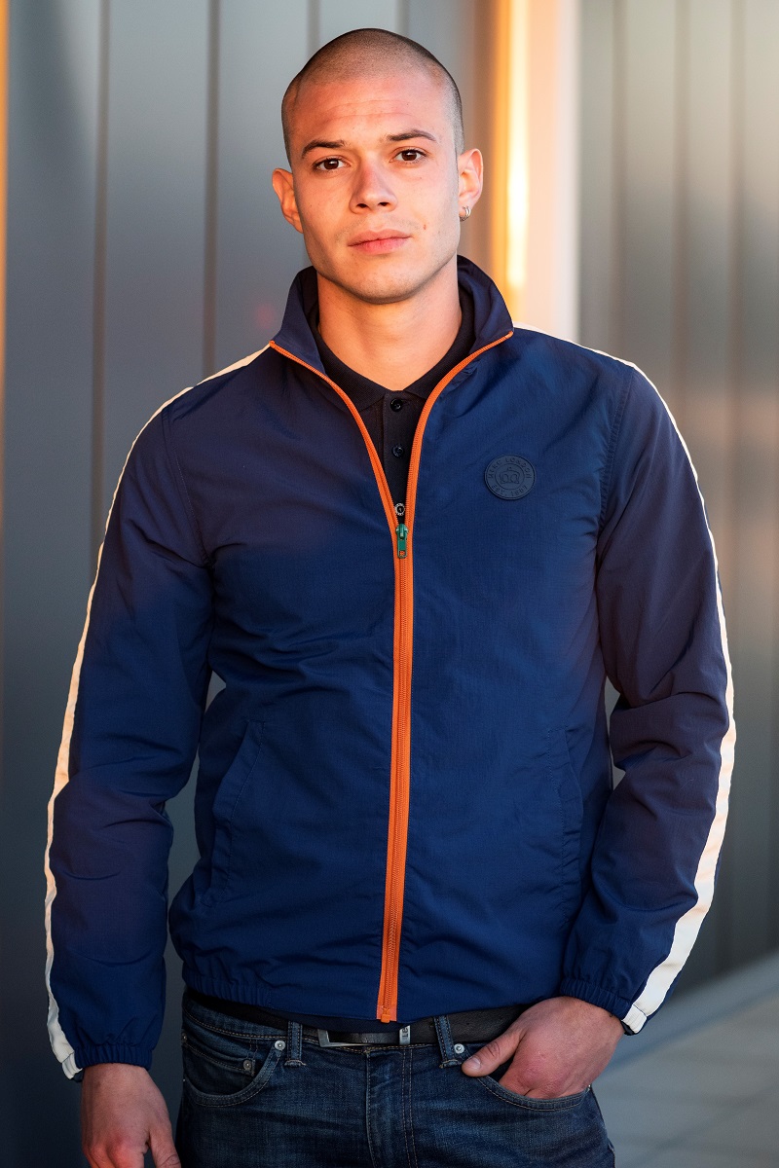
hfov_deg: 13.0
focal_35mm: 105
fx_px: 3408
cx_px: 390
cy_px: 584
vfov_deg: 19.5
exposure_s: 1/400
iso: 1000
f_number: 4
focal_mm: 105
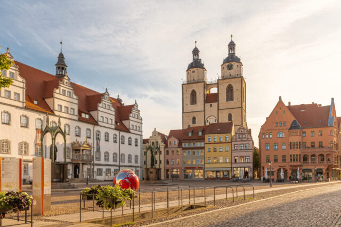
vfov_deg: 43.6
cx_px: 170
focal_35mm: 30
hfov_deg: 62.0
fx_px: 284
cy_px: 114
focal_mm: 30
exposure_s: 1/1000
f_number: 8
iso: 200
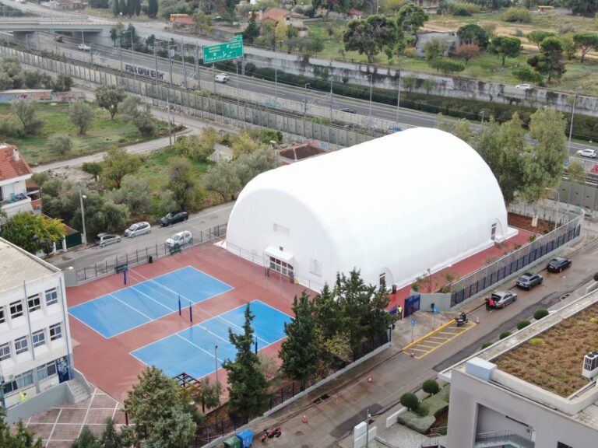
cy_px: 224
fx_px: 829
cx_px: 299
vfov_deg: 30.3
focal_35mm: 48
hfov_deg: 39.7
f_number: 3.8
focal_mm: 8.6
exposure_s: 1/120
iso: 100
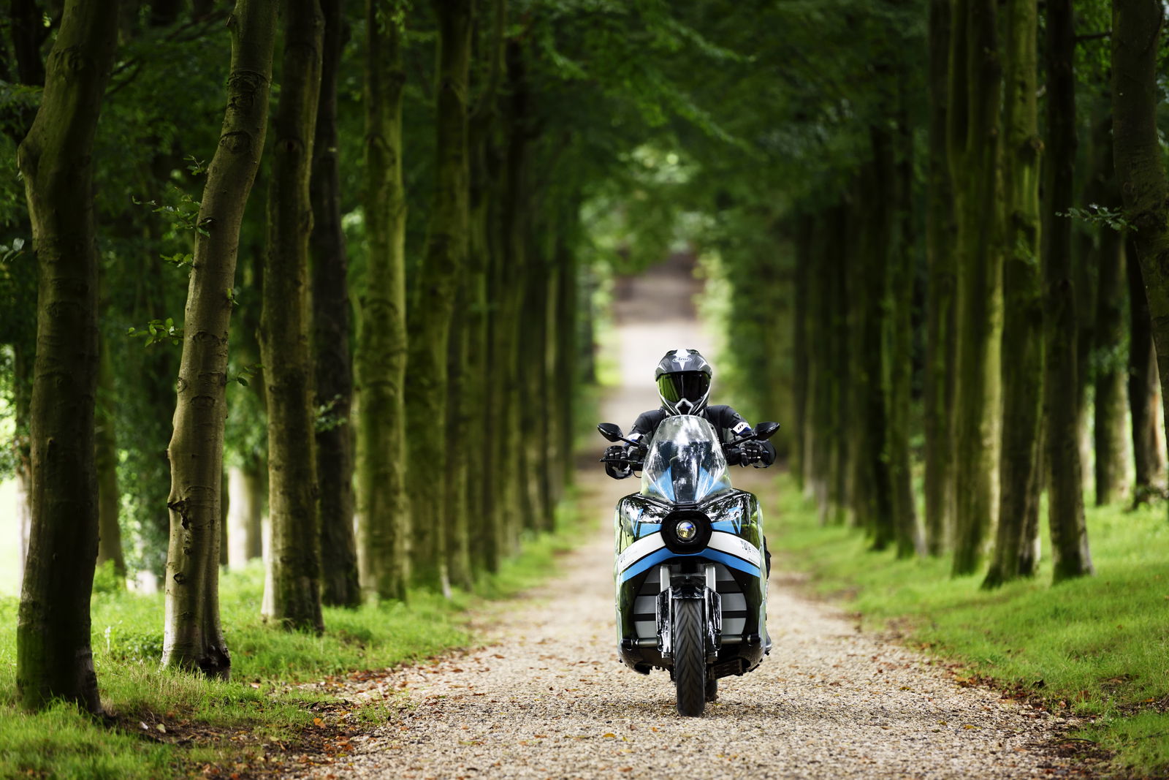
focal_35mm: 200
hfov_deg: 10.3
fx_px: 6495
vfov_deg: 6.9
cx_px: 584
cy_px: 390
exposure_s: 1/60
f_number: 2.8
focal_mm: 200
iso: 640
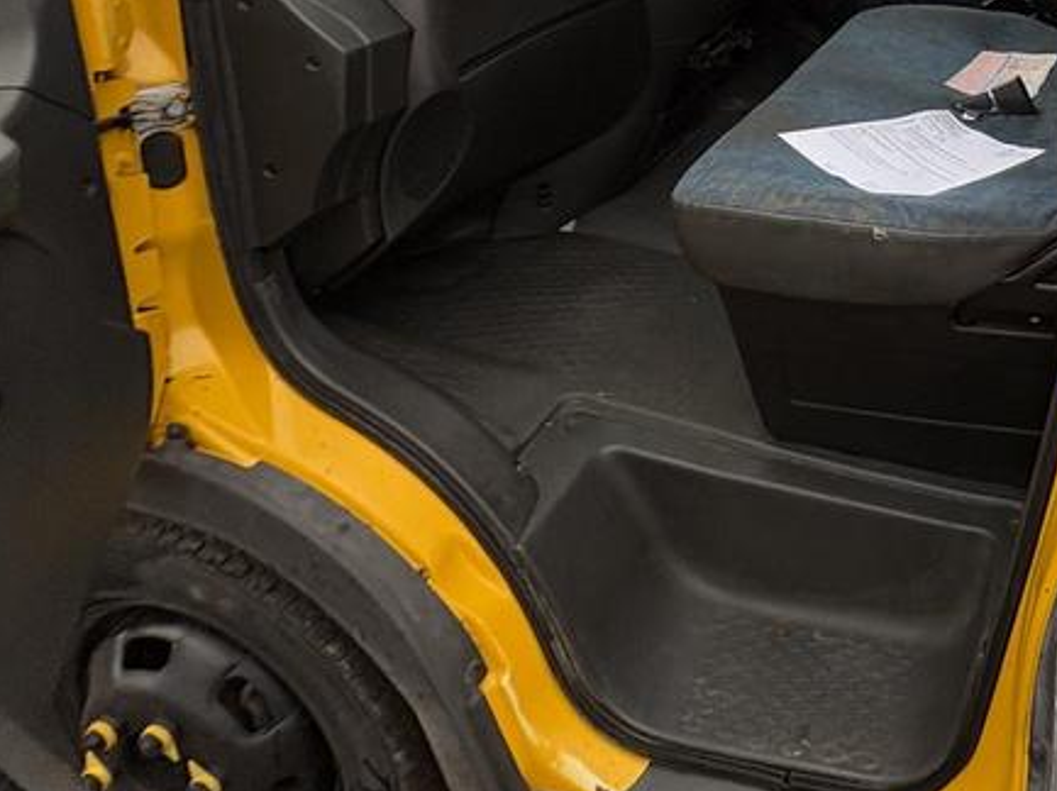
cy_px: -7
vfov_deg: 41.6
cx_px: 967
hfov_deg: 53.4
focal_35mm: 29
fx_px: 885
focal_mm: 2.22
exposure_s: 1/102
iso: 32
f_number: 2.2
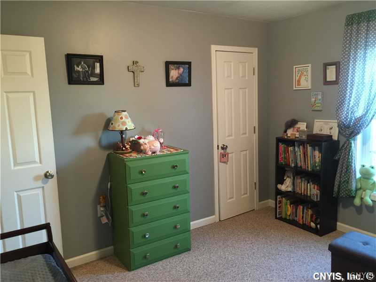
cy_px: 141
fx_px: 315
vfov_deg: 48.2
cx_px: 188
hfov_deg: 61.7
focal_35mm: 29
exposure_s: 1/10
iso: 125
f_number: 2.2
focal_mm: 4.15
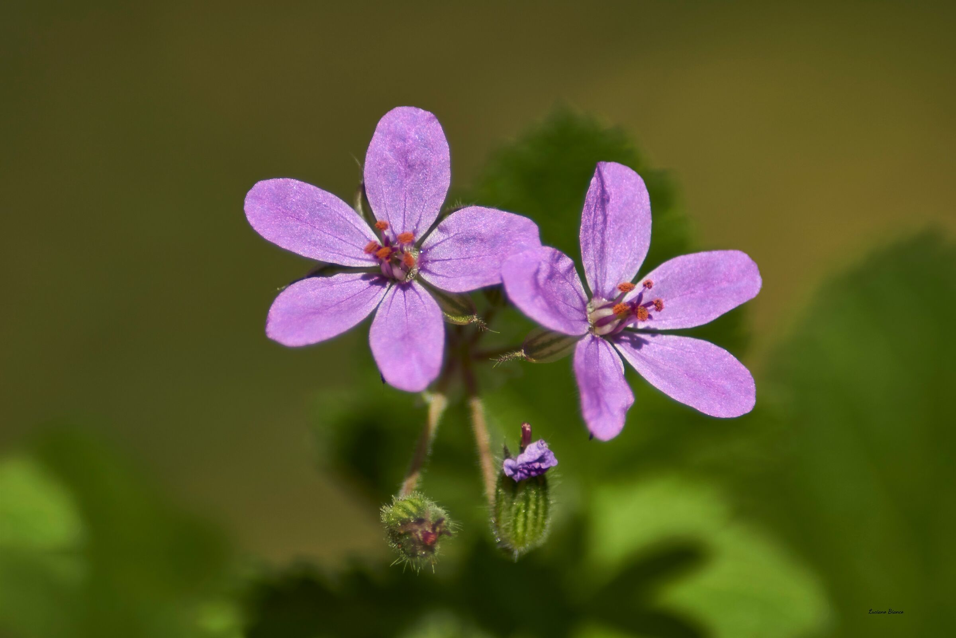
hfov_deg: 4.6
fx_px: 11949
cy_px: 319
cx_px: 478
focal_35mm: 450
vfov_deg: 3.1
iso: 100
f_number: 5.6
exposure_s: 1/800
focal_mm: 300
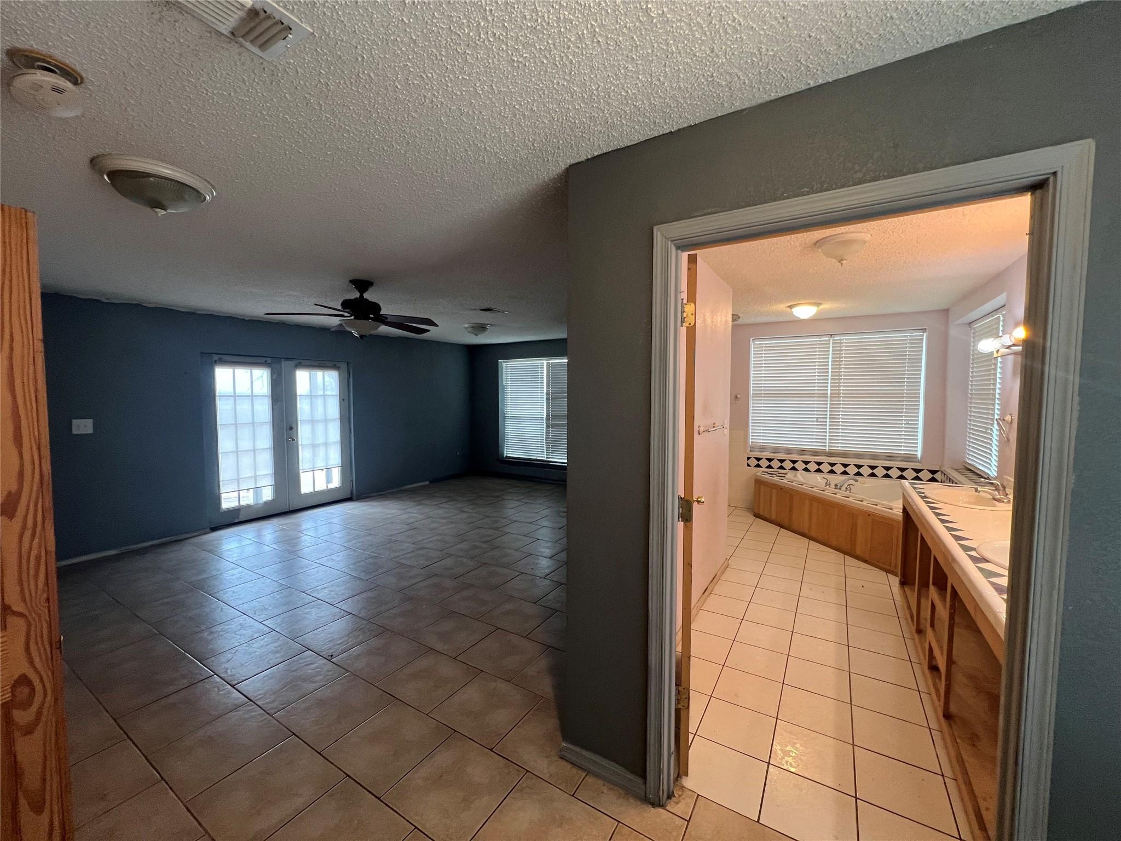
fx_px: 421
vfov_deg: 89.9
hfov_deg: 106.2
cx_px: 560
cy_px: 420
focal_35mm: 13
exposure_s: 1/60
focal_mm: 1.57
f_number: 1.8
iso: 160
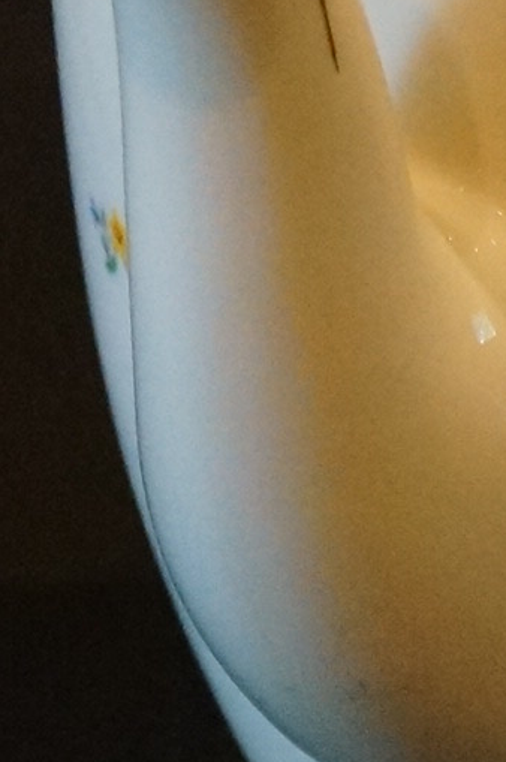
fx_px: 6858
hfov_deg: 4.2
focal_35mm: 324
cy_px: 43
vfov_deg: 6.3
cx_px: 807
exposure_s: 1/50
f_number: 5.6
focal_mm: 45
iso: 3200
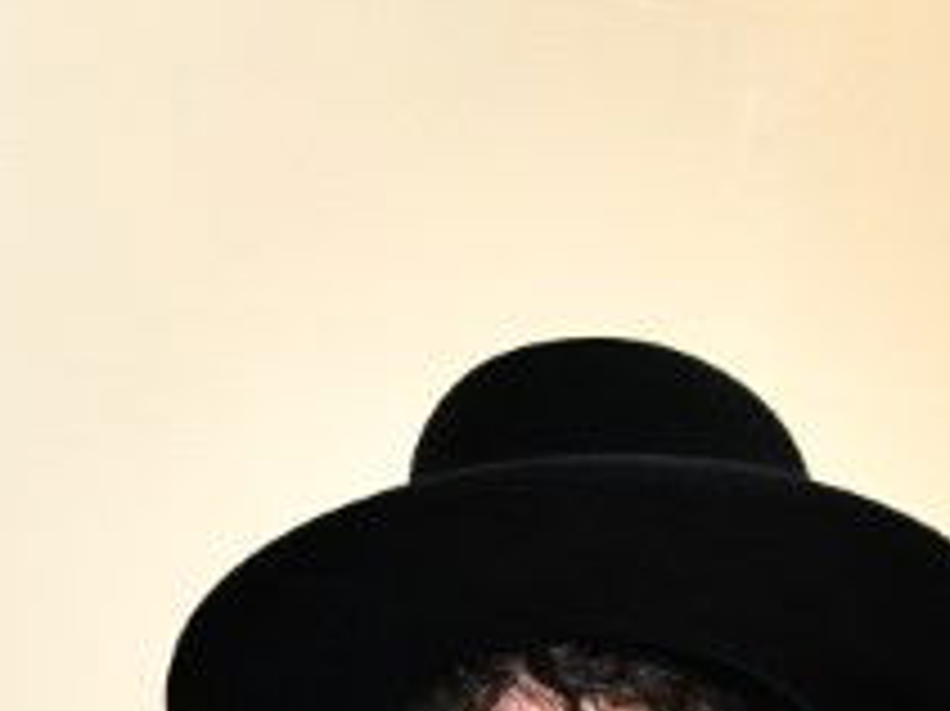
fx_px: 4032
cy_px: 1215
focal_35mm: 147
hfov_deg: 13.3
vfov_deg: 9.6
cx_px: 27
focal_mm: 28
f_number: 5.6
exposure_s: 1/125
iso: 1250
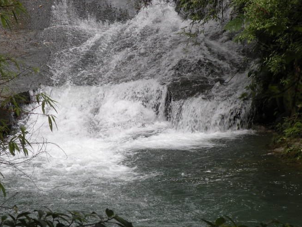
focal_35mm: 171
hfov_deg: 11.6
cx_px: 155
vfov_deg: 8.7
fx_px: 1492
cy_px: 131
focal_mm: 19.4
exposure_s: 1/104
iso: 64
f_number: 4.5
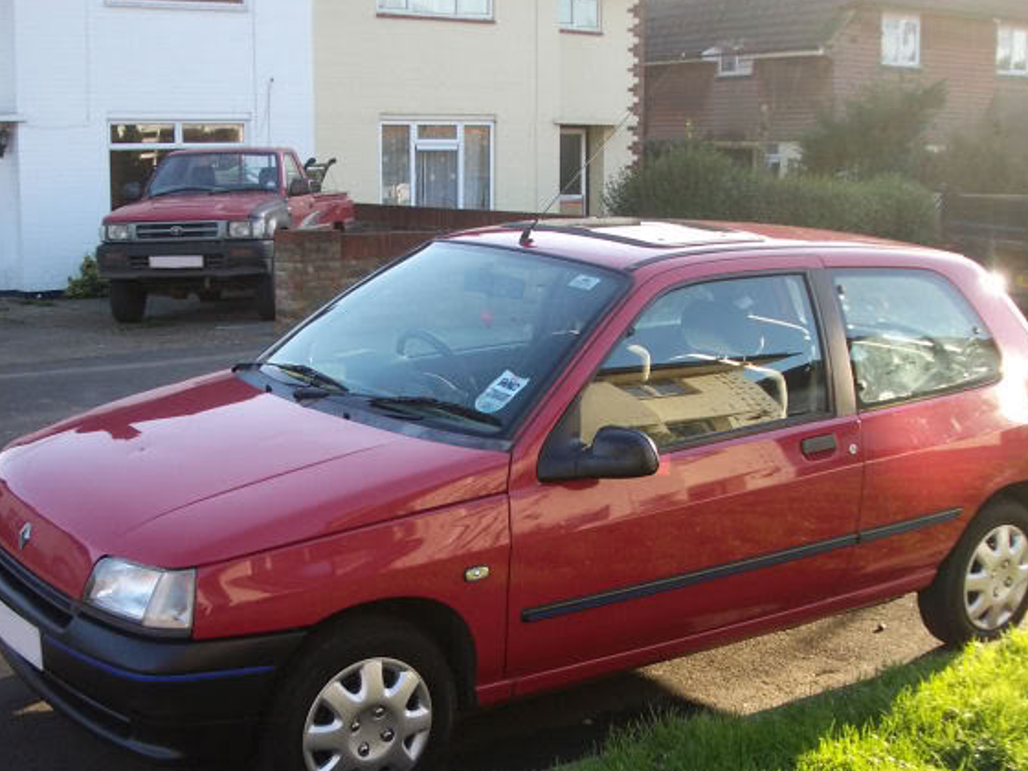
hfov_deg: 38.1
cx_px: 420
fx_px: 1485
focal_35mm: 50
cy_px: 483
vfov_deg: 29.0
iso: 80
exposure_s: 1/125
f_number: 2.6
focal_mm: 5.8
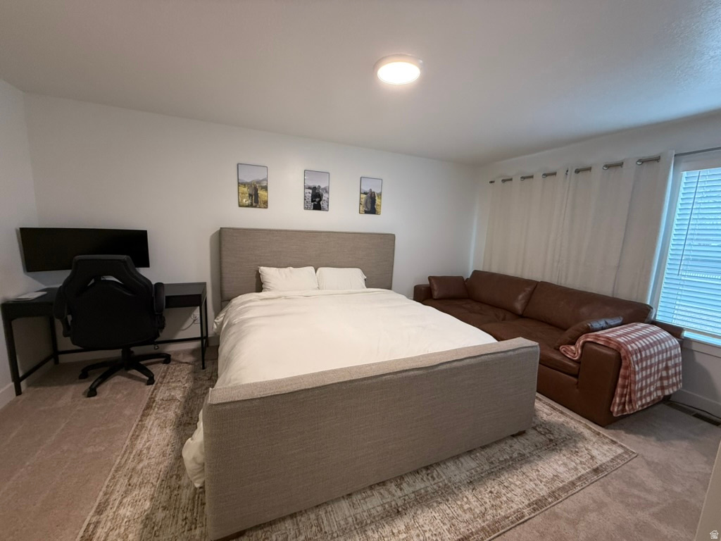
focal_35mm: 14
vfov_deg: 85.7
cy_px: 270
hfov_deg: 102.1
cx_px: 360
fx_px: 292
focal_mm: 2.22
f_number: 2.2
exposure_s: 1/120
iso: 200
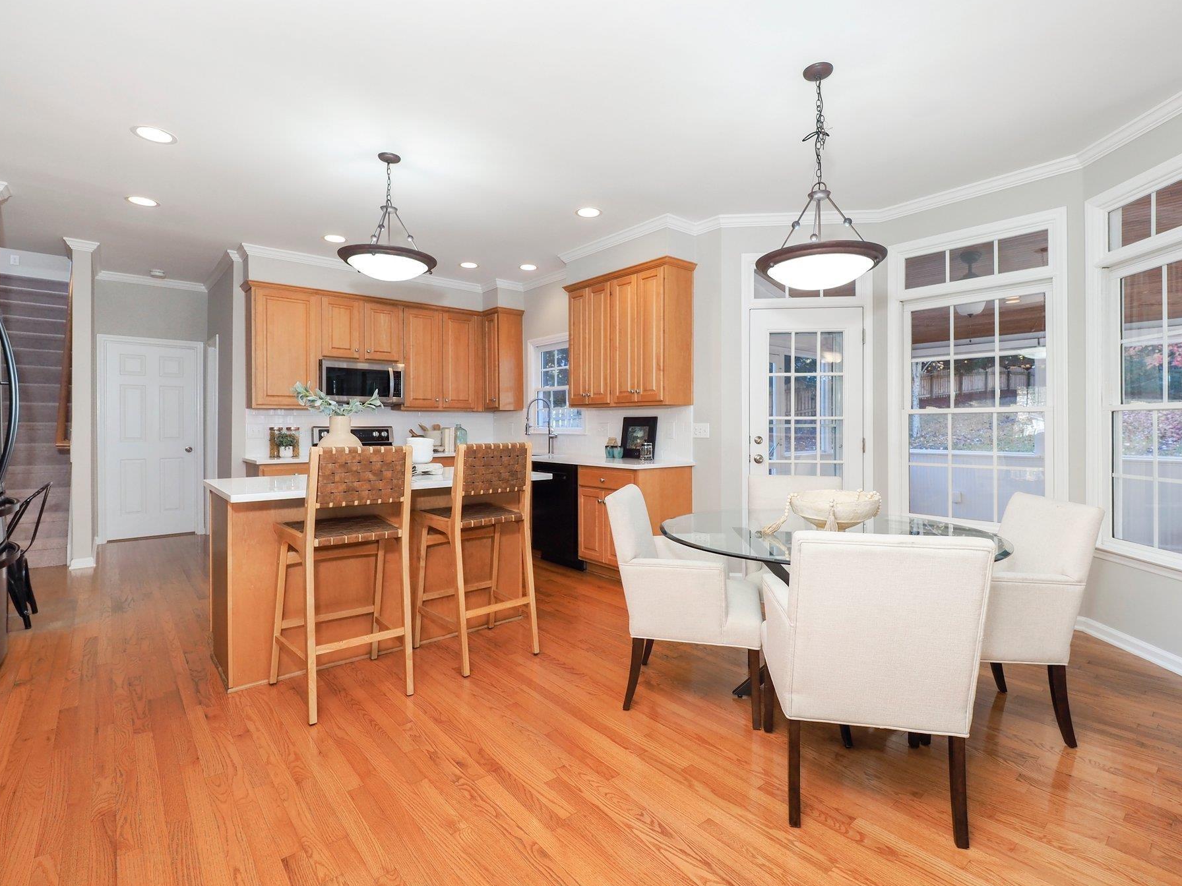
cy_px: 458
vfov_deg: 78.1
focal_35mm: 16
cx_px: 613
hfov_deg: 94.5
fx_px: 546
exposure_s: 1/20
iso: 100
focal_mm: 7
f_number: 5
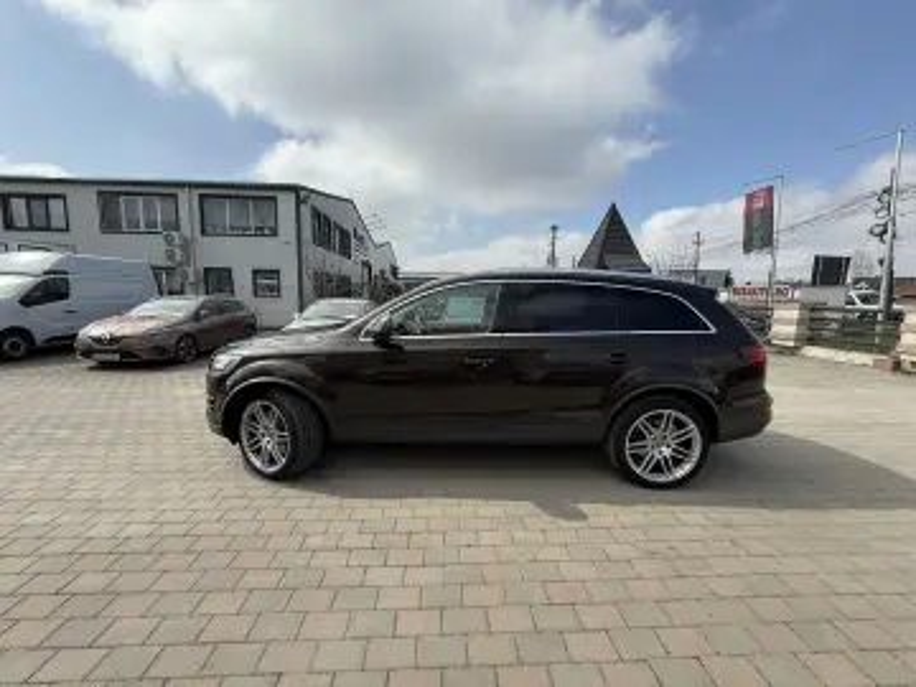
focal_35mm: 14
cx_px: 458
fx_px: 370
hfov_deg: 102.1
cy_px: 344
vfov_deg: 85.7
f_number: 2.2
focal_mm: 2.22
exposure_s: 1/1312
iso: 50
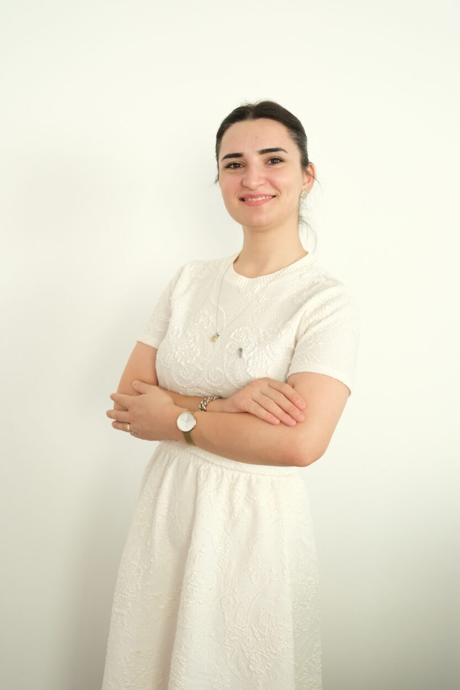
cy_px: 345
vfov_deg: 41.1
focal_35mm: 48
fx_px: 920
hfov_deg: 28.1
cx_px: 230
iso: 3200
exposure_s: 1/500
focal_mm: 32.1
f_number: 3.2
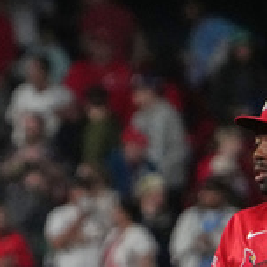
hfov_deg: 0.9
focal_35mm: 1885
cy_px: 336
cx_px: -237
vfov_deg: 0.9
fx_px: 16449
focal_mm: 329
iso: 8000
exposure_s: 1/1600
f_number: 6.3
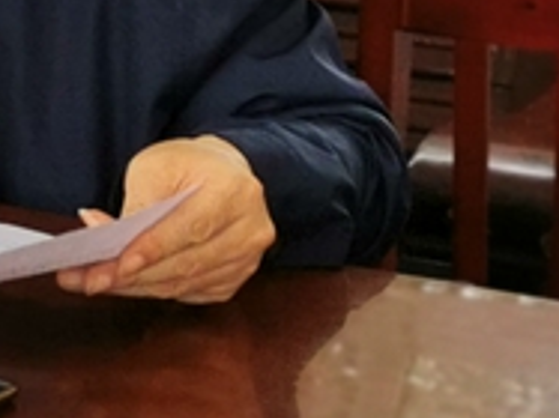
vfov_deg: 6.0
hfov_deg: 7.7
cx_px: -595
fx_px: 3938
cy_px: -102
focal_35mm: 244
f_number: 1.8
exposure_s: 1/123
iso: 50
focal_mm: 5.58
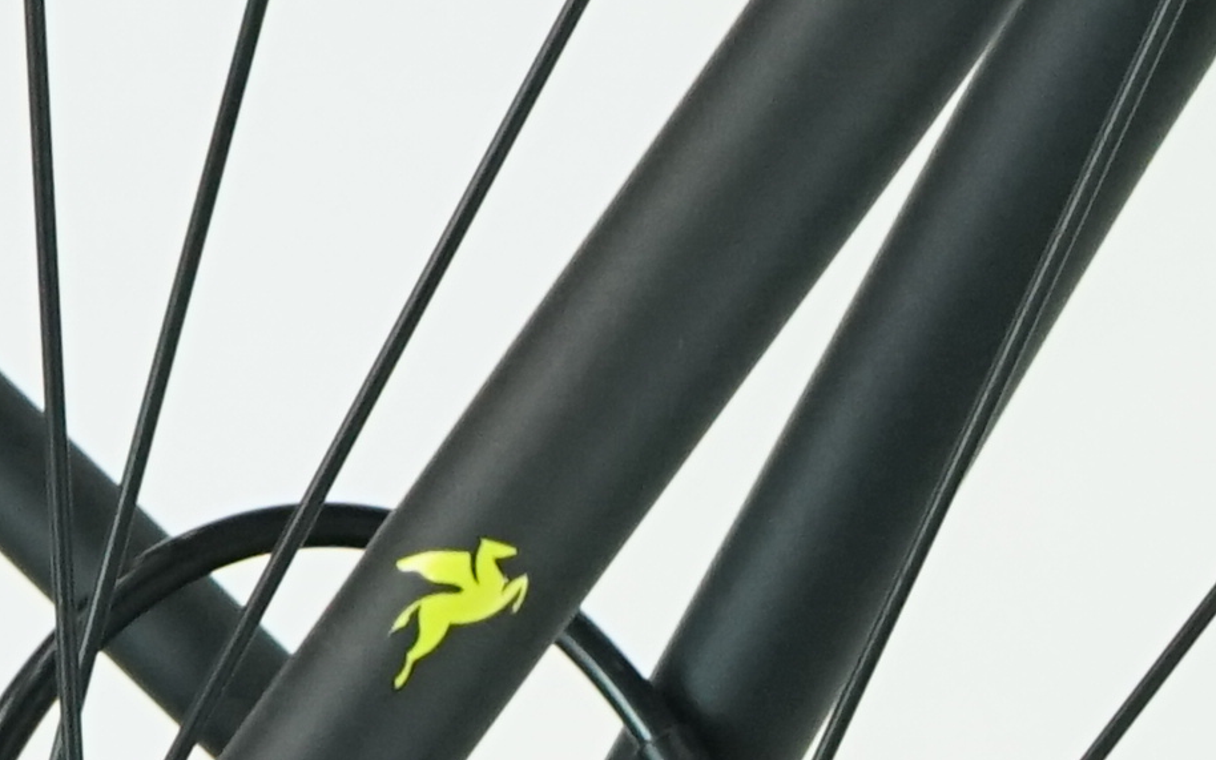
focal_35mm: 281
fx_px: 9311
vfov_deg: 4.5
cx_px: 2826
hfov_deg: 7.1
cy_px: 2333
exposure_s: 1/200
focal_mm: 42
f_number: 5.6
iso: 2000
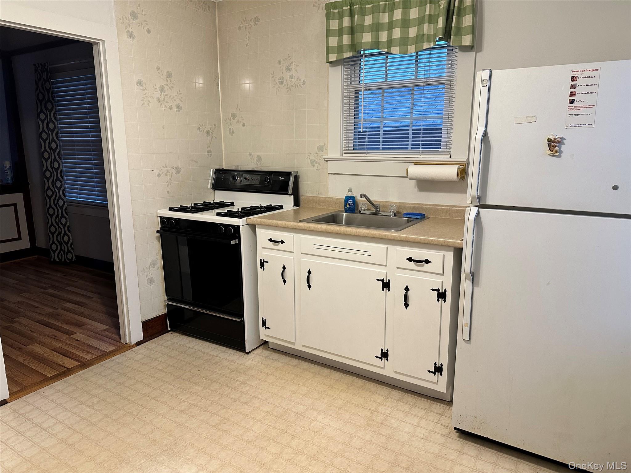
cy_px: 236
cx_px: 316
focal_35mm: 24
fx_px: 437
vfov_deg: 56.8
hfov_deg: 71.6
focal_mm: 6.86
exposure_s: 1/60
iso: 200
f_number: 1.78
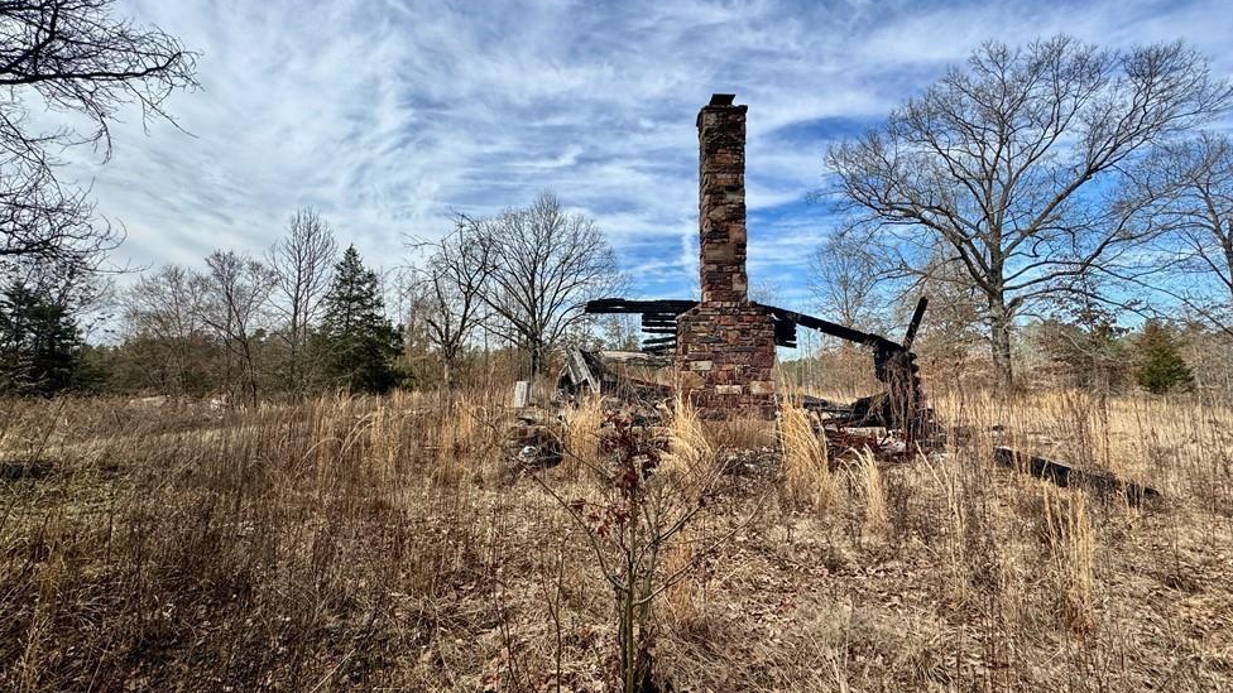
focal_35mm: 16
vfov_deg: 67.0
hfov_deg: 99.4
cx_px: 605
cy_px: 326
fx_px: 523
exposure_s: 1/1709
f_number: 2.2
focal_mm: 2.22
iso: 40
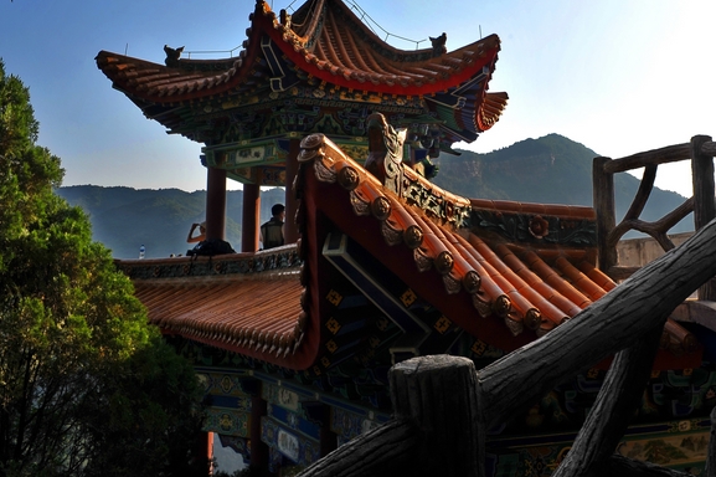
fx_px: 855
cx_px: 469
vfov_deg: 30.9
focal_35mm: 43
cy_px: 164
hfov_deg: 44.9
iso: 200
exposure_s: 1/160
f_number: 8
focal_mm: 31
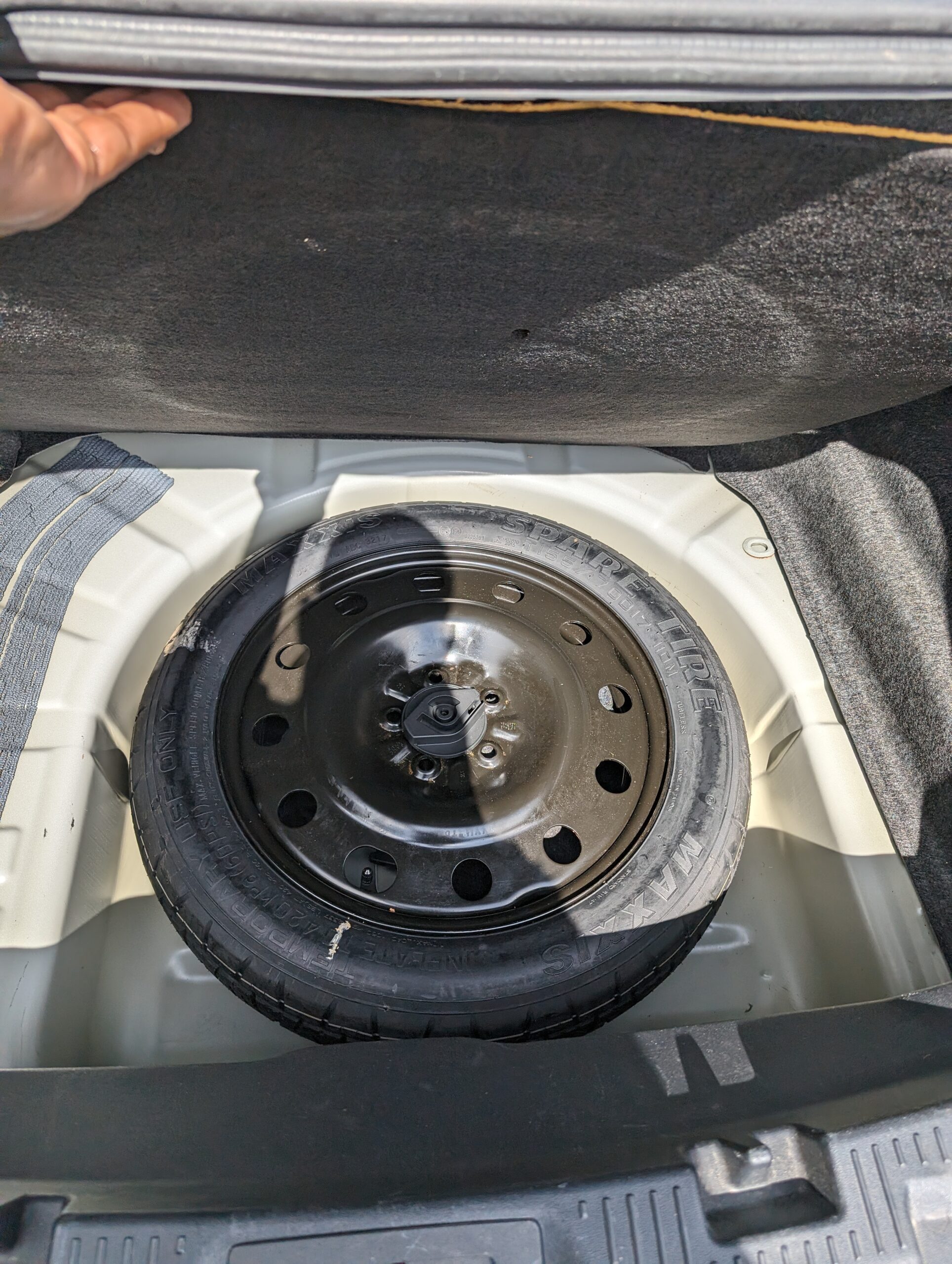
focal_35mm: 24
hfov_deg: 56.9
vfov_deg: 71.5
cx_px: 476
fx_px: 878
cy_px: 632
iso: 20
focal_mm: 6.9
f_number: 1.68
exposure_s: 1/722
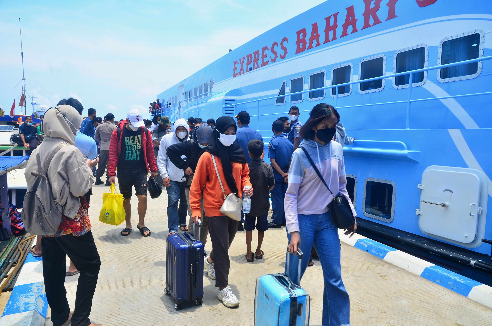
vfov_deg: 52.9
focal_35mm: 24
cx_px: 246
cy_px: 163
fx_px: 327
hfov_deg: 73.9
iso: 200
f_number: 9.5
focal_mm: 16
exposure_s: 1/350
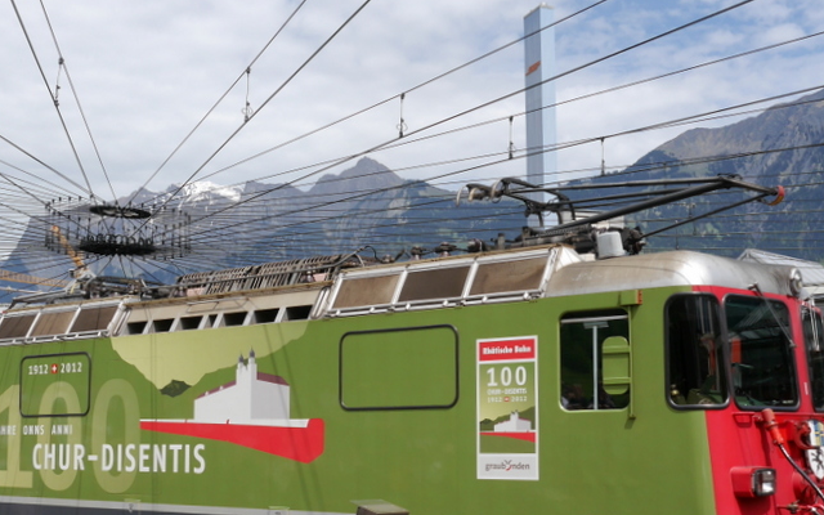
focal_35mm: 53
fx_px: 1190
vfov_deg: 24.3
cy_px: 332
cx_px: 426
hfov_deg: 38.2
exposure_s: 1/500
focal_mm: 16
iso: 160
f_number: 8
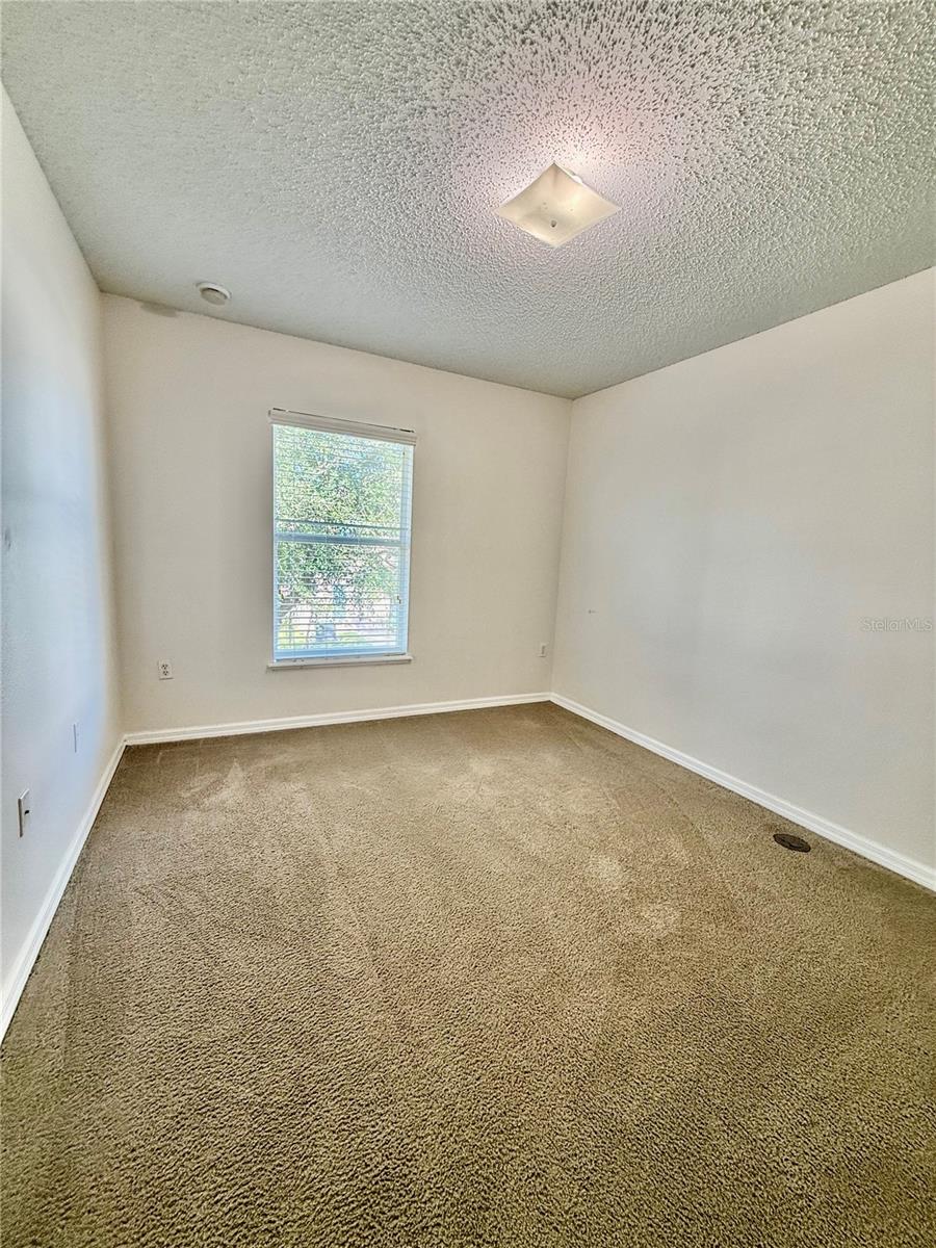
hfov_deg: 85.7
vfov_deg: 102.1
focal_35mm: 14
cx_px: 468
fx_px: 505
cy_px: 624
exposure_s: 1/120
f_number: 2.2
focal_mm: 2.22
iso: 160
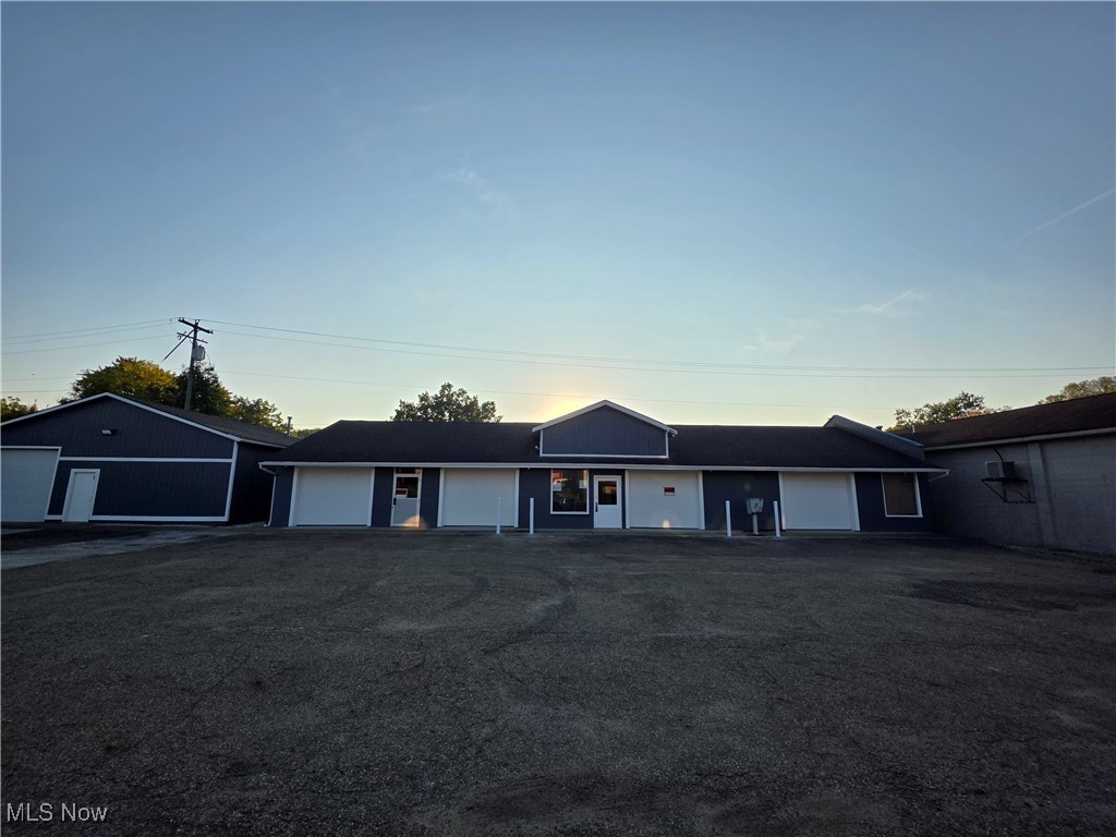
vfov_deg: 89.9
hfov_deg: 106.2
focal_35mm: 13
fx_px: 419
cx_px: 558
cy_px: 418
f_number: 1.9
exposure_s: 1/1936
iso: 40
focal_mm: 2.2
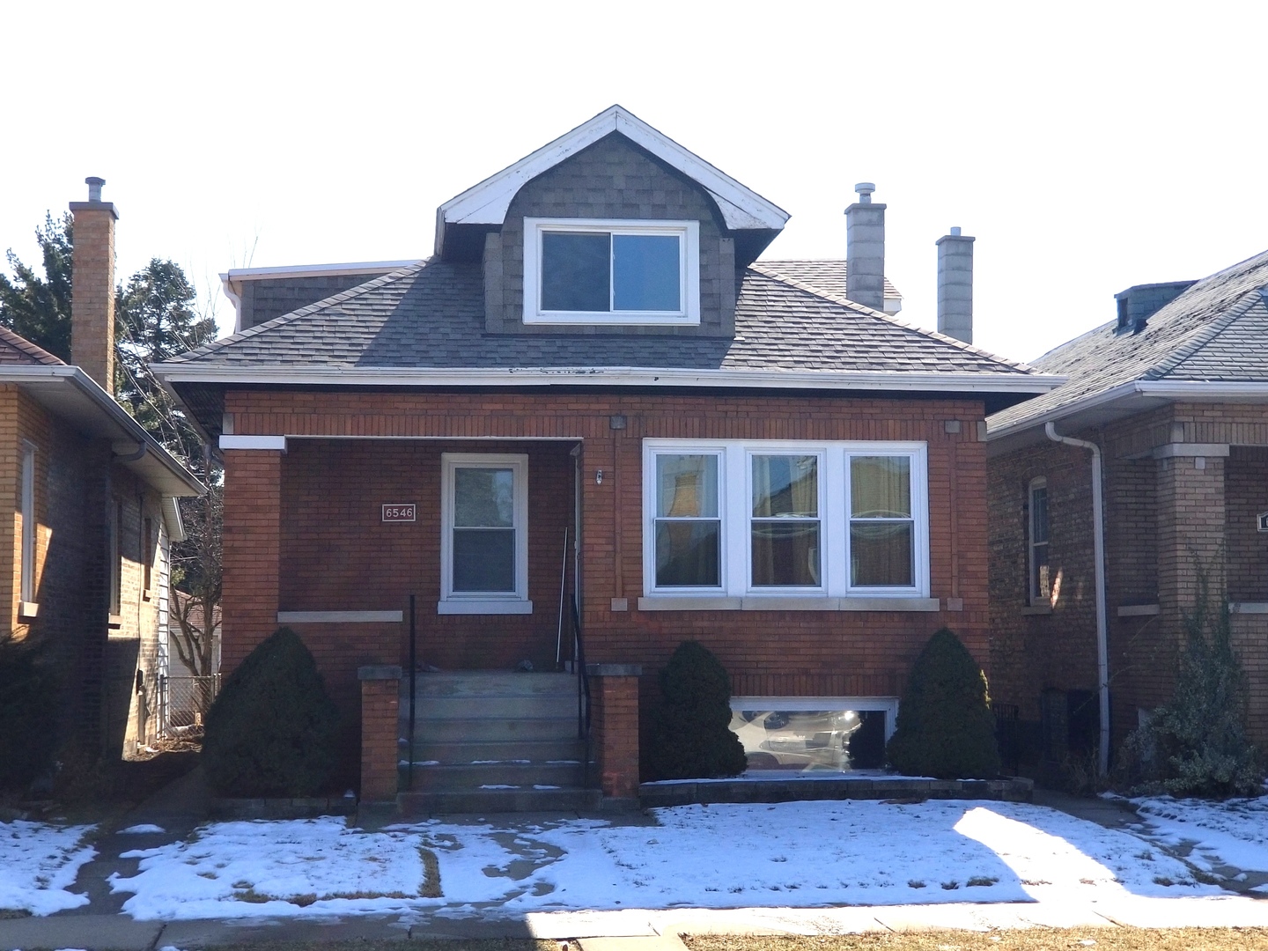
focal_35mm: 52
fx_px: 1905
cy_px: 476
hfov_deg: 36.8
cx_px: 634
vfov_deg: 28.0
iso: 25
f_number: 2.4
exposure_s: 1/1337
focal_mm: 6
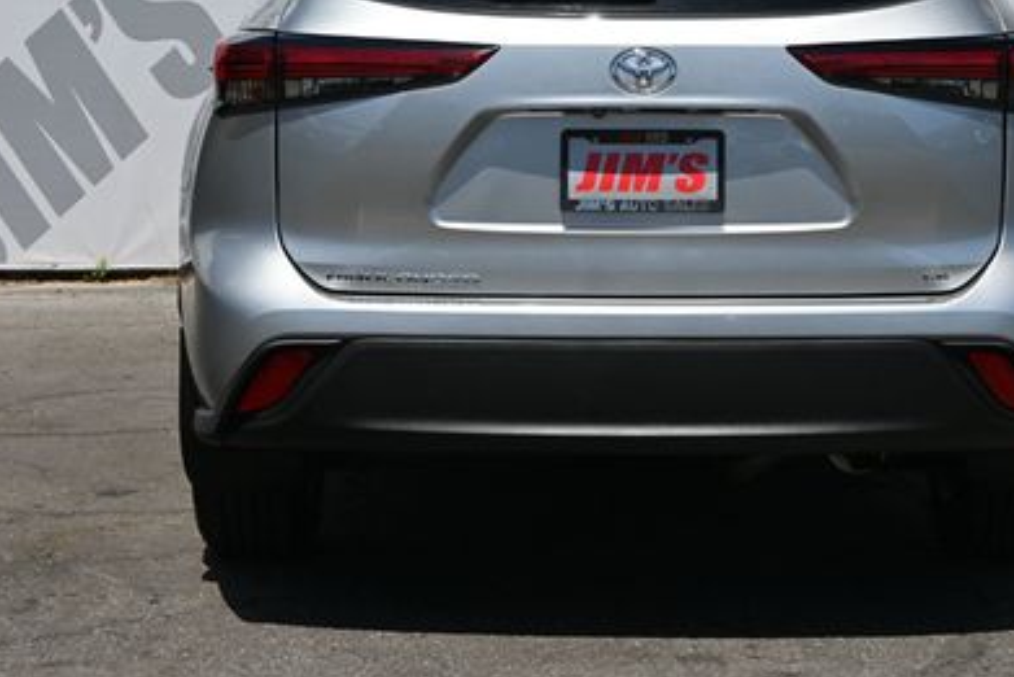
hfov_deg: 19.8
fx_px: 2902
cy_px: 132
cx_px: 635
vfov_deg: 13.2
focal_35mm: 103
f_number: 6.3
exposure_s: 1/320
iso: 100
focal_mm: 42
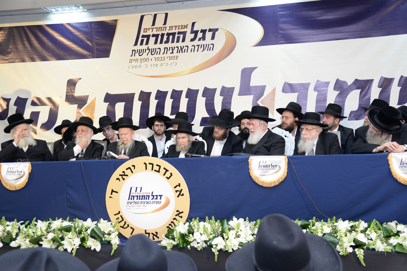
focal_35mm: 38
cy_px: 136
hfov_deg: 50.7
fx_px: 430
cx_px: 204
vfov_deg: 35.0
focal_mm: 38
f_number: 4.5
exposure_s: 1/60
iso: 800
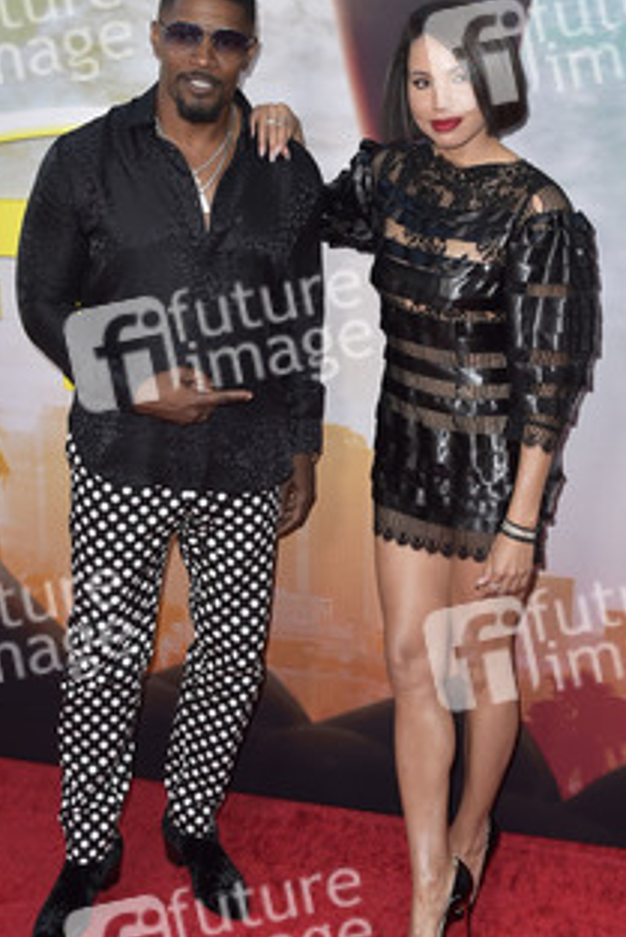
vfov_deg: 42.7
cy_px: 491
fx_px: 1198
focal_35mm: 46
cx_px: 307
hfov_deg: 29.3
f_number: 5.6
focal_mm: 36
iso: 500
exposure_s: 1/250
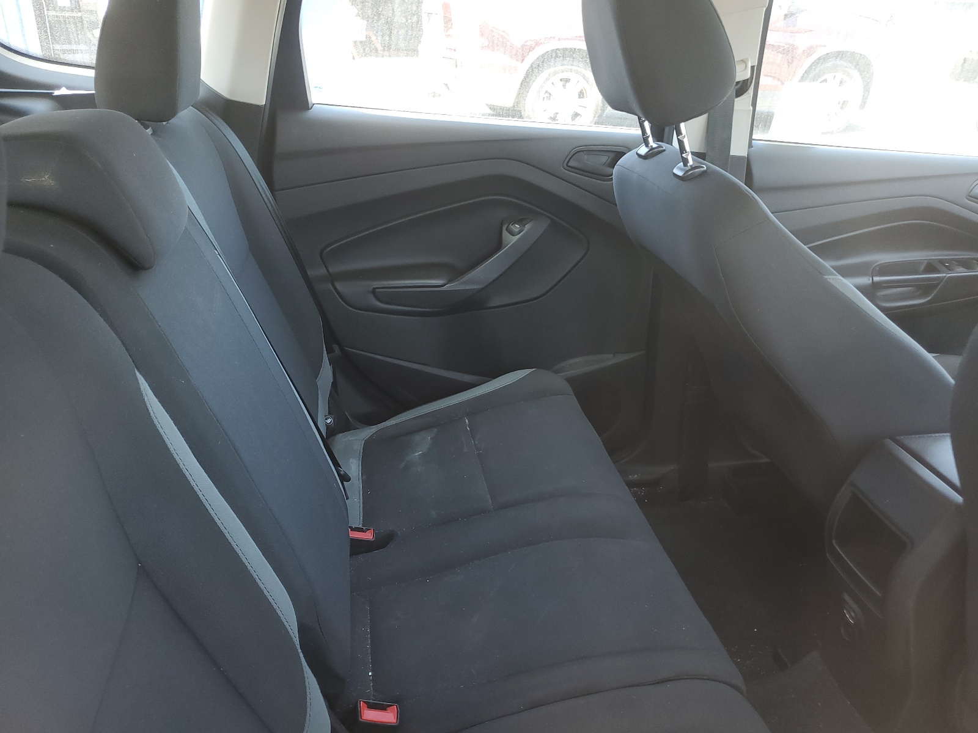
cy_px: 366
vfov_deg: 53.1
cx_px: 489
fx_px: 735
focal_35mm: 26
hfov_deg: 67.3
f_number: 1.5
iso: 62
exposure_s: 1/60.2
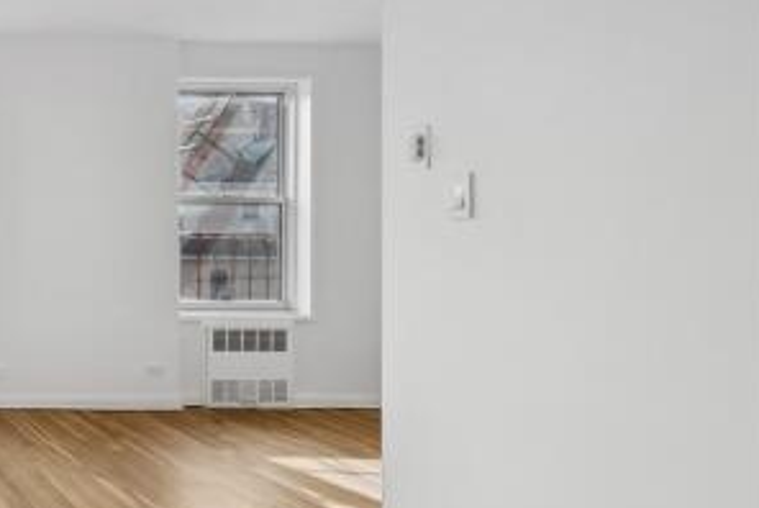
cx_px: -154
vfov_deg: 38.8
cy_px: 299
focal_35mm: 34
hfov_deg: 39.7
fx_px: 718
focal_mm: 14
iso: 200
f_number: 11
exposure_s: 1/100
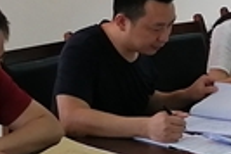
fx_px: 867
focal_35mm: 135
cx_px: -5
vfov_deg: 10.1
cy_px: 0
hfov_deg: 14.9
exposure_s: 1/100
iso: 80
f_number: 1.8
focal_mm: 3.62
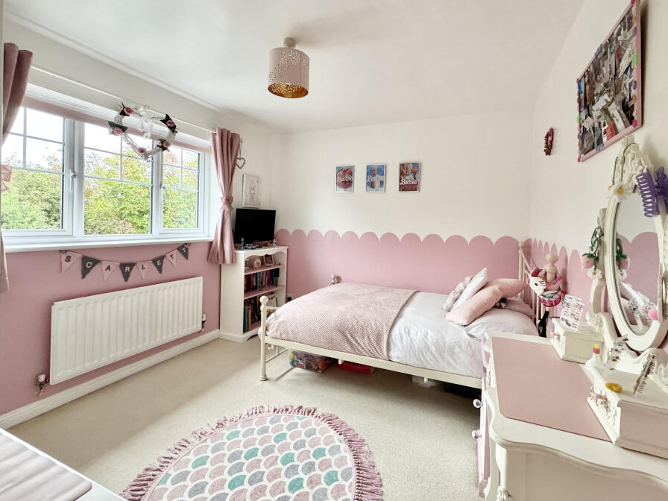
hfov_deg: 94.4
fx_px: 309
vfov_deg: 77.9
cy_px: 227
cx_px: 351
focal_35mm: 16
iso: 250
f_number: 2.2
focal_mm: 2.22
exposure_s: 1/100
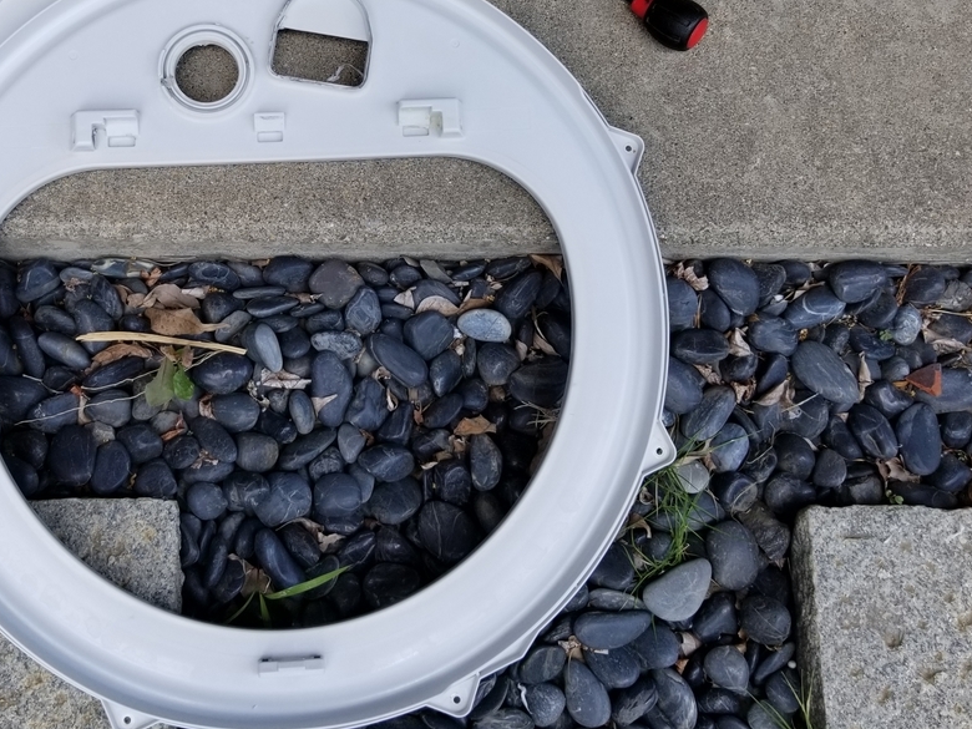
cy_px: 222
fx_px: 1123
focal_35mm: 40
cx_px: 355
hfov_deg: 46.3
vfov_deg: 35.5
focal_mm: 4.25
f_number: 1.7
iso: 50
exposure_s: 1/646
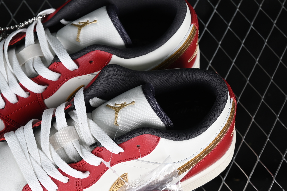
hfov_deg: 17.4
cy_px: 123
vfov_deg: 11.7
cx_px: 68
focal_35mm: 117
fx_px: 933
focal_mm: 50
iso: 160
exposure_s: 1/80
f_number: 7.1
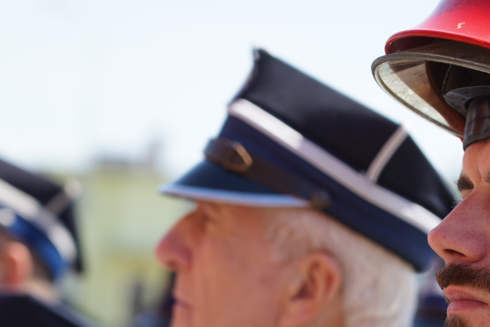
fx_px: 3008
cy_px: 333
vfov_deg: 6.2
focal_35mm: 221
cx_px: 319
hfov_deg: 9.3
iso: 100
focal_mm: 105
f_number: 4.5
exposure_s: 1/250
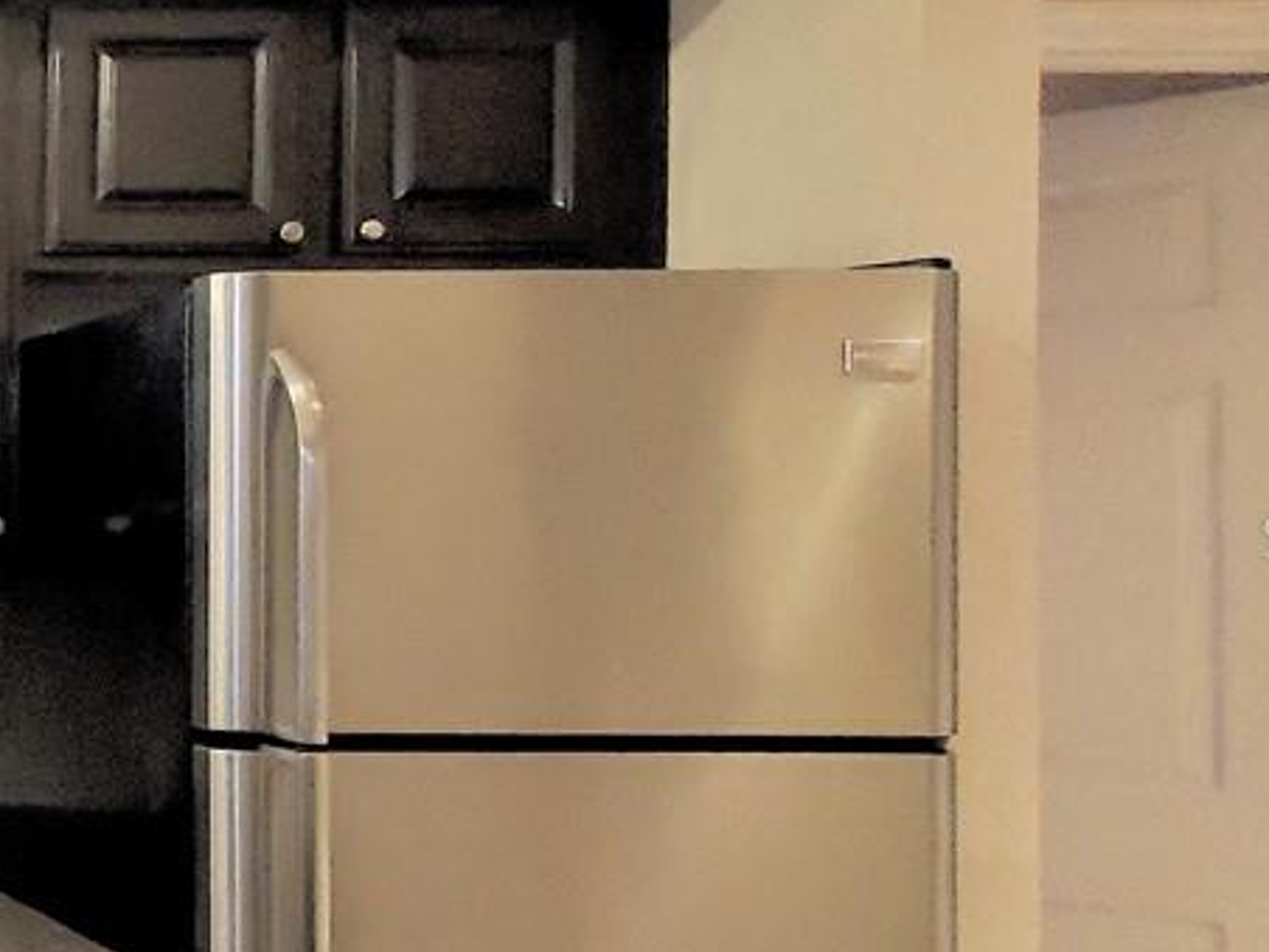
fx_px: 1686
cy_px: 536
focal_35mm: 46
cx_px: -719
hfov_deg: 26.6
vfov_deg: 31.5
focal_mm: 1.8
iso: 400
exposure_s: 1/59
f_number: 2.2
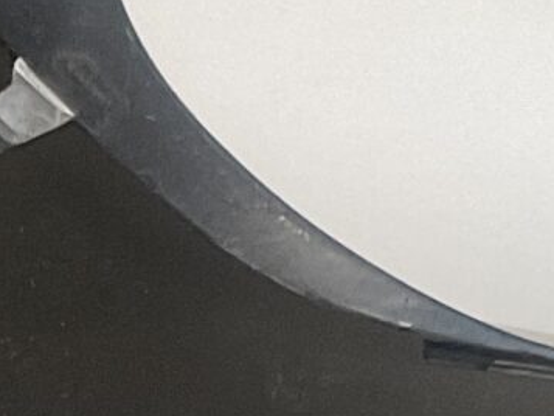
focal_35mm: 208
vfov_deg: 7.0
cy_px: 706
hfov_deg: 9.2
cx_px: -386
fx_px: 3330
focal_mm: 3
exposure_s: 1/100
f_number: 1.8
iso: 64
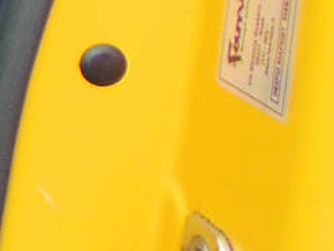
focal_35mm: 161
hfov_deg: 9.2
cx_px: -733
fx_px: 1553
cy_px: -309
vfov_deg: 8.6
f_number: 3
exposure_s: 1/30
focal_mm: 4.5
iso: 80
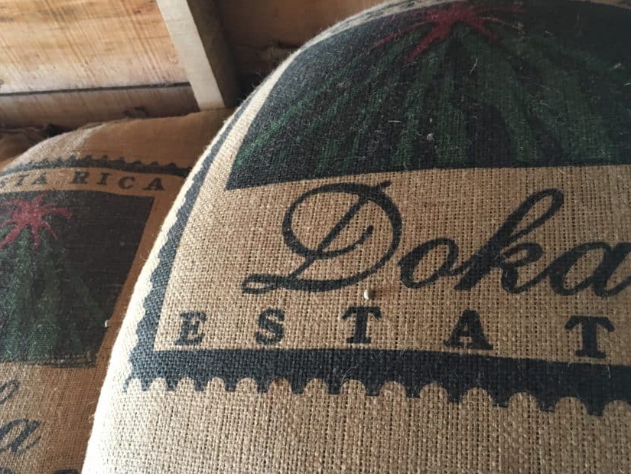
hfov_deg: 51.1
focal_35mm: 36
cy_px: 259
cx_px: 267
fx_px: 656
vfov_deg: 39.6
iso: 200
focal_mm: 4.15
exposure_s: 1/24
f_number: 2.2
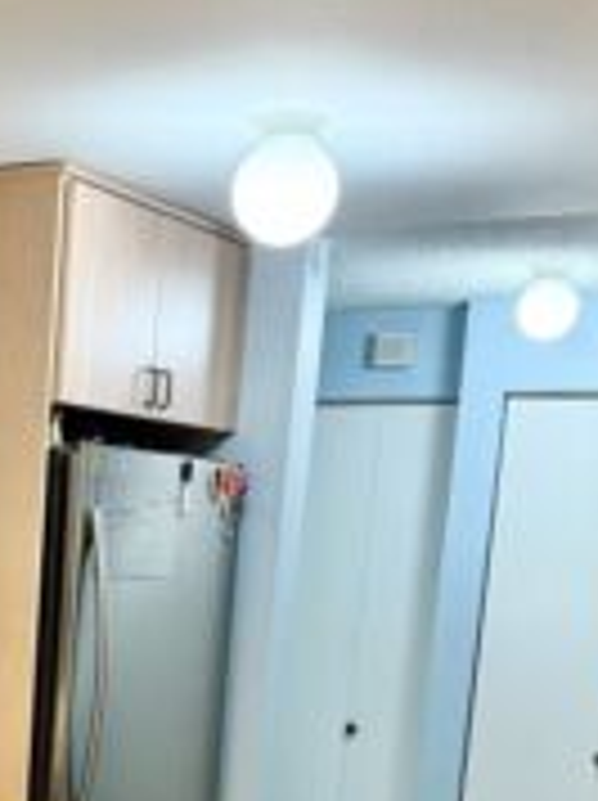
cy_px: 830
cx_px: -121
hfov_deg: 19.2
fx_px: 1662
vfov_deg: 25.5
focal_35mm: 72
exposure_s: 1/60
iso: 160
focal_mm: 6.76
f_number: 1.78
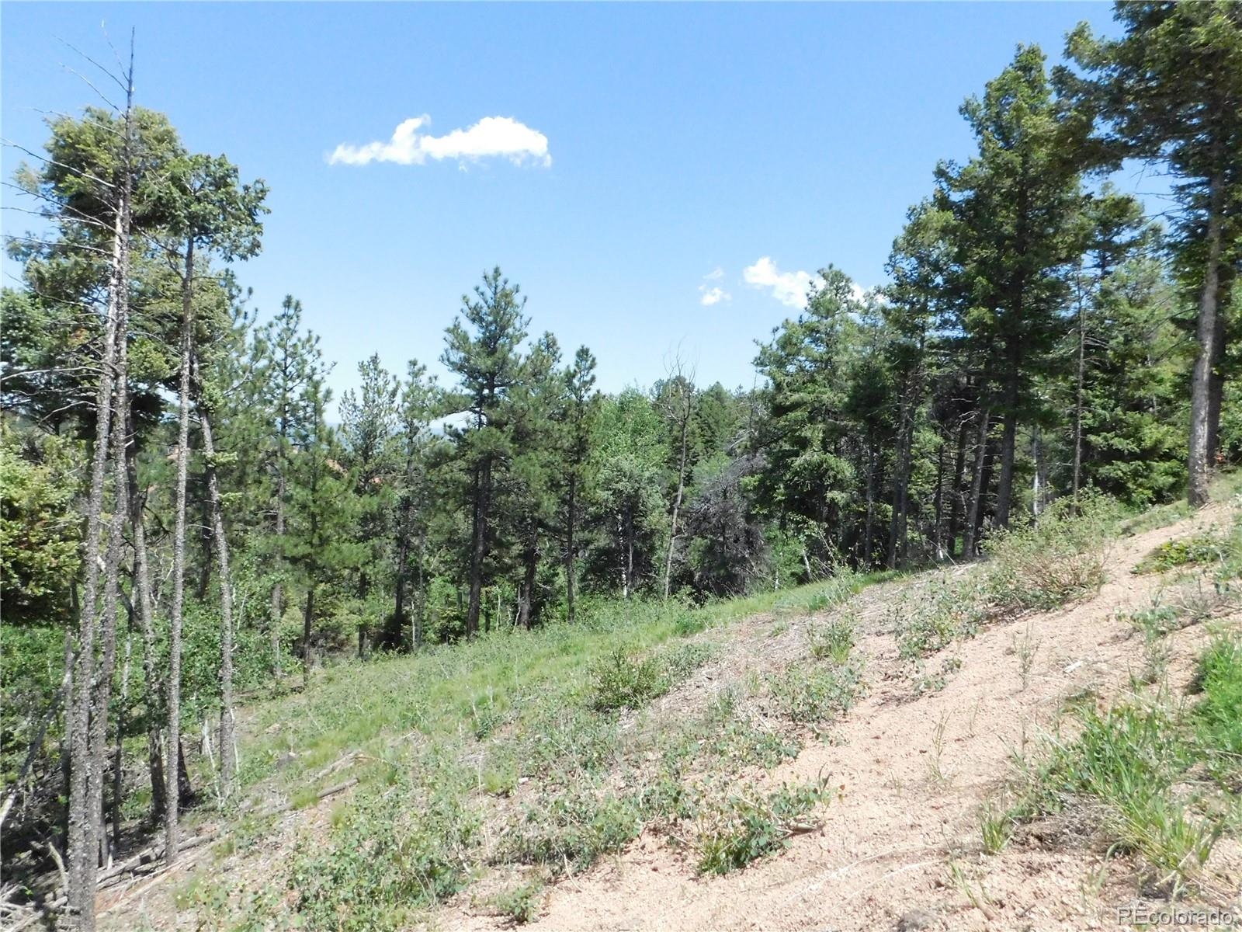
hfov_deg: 73.9
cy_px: 466
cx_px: 621
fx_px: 825
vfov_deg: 58.9
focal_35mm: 23
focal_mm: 4
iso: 800
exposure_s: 1/1500
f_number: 6
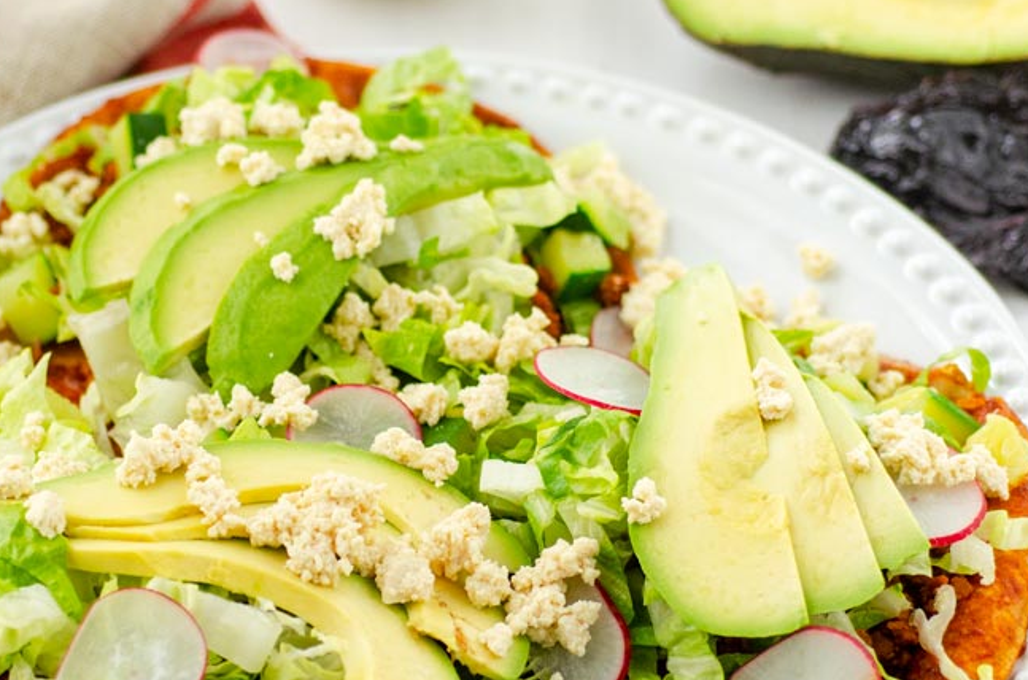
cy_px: 447
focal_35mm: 167
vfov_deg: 8.2
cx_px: 400
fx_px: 4757
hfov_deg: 12.3
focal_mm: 60
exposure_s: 1/250
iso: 500
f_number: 3.5
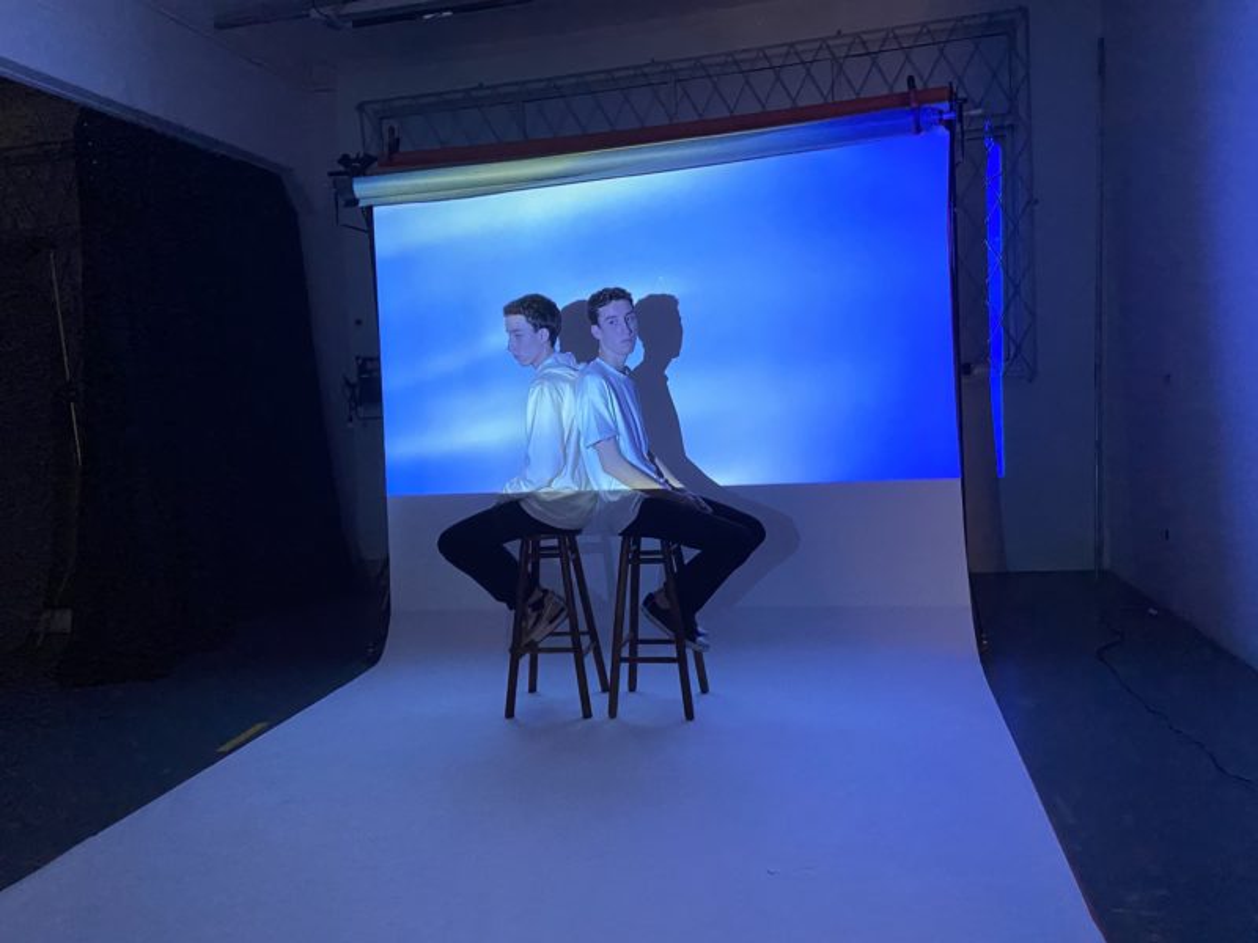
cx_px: 629
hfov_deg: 67.3
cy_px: 472
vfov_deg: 53.1
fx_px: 945
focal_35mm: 26
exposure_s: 1/37
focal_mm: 4.25
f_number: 1.8
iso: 640
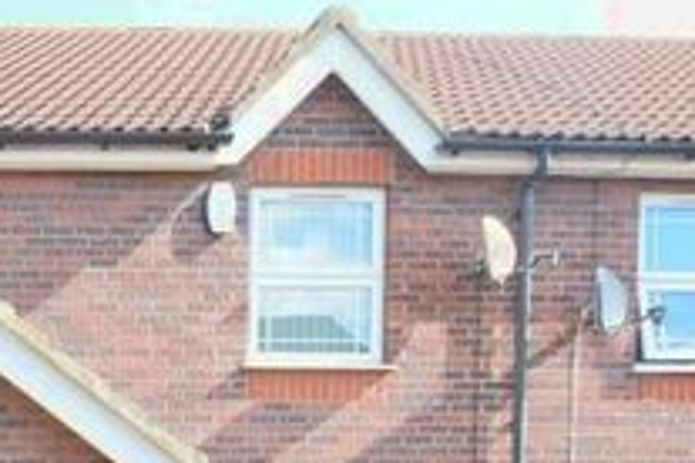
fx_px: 1075
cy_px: 669
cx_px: -225
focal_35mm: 56
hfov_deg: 28.7
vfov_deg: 21.1
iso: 400
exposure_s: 1/160
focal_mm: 11
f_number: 6.3
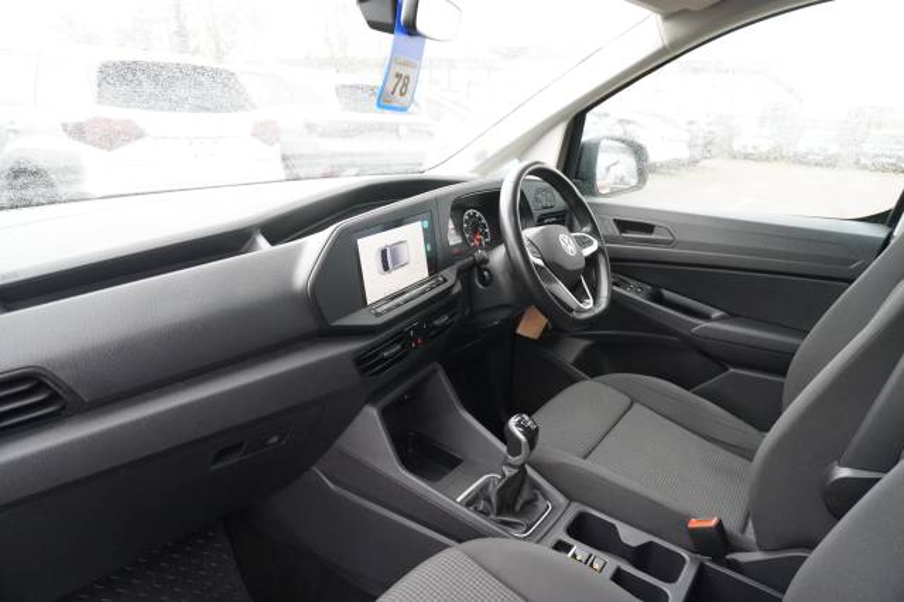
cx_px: 452
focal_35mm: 24
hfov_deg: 73.8
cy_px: 301
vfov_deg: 53.1
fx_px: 602
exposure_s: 1/200
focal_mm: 16
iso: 2000
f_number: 3.5
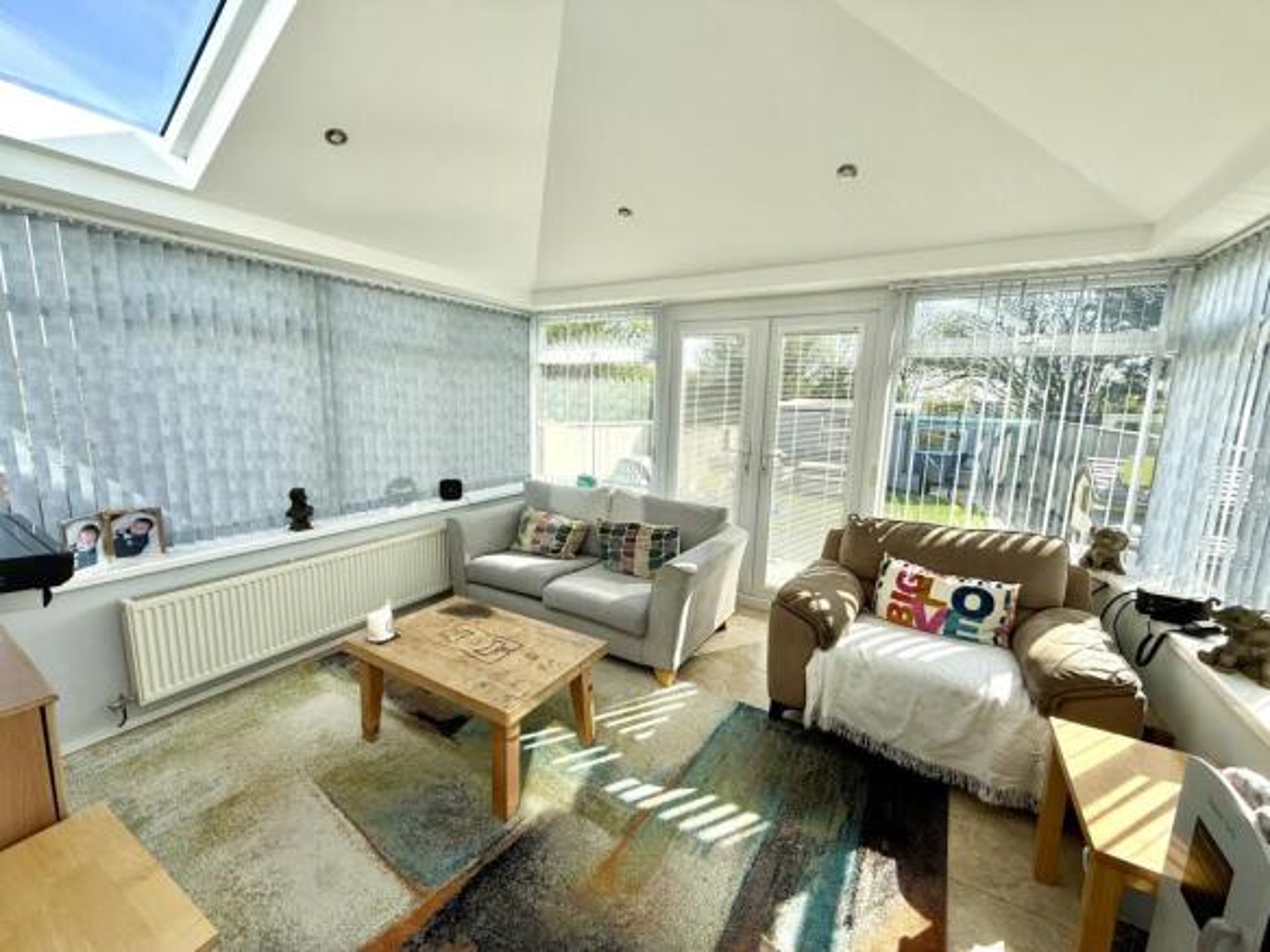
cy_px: 476
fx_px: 514
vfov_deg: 85.7
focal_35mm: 14
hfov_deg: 102.1
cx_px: 635
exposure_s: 1/888
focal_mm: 2.22
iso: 50
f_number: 2.2
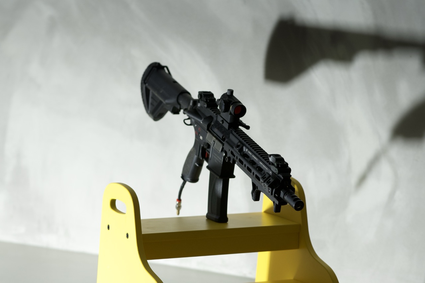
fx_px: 1505
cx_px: 212
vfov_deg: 10.8
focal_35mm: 128
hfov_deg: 16.1
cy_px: 142
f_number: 4
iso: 640
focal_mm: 85
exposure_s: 1/160
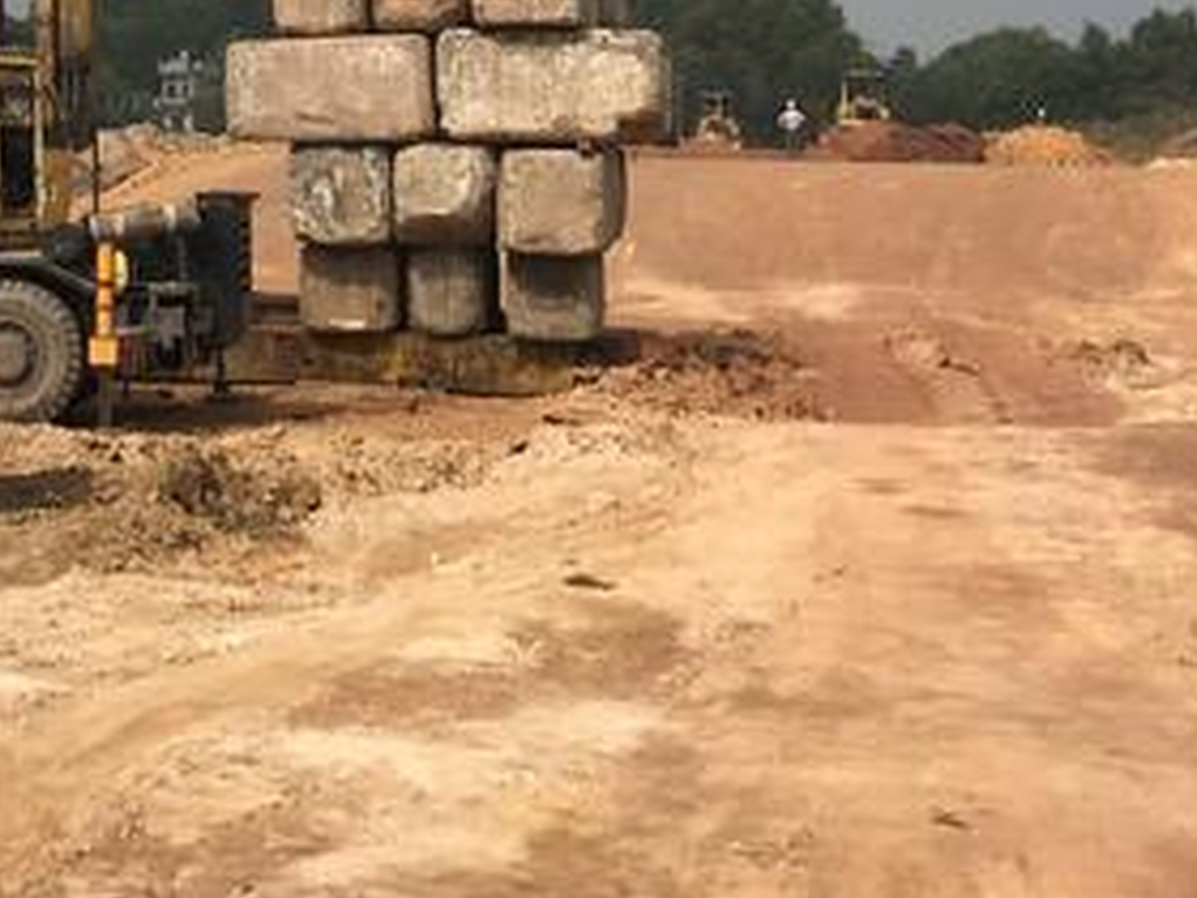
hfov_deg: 23.5
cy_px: -171
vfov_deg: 17.6
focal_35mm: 80
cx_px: 21
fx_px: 2766
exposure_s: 1/5051
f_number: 1.8
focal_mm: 3.99
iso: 20
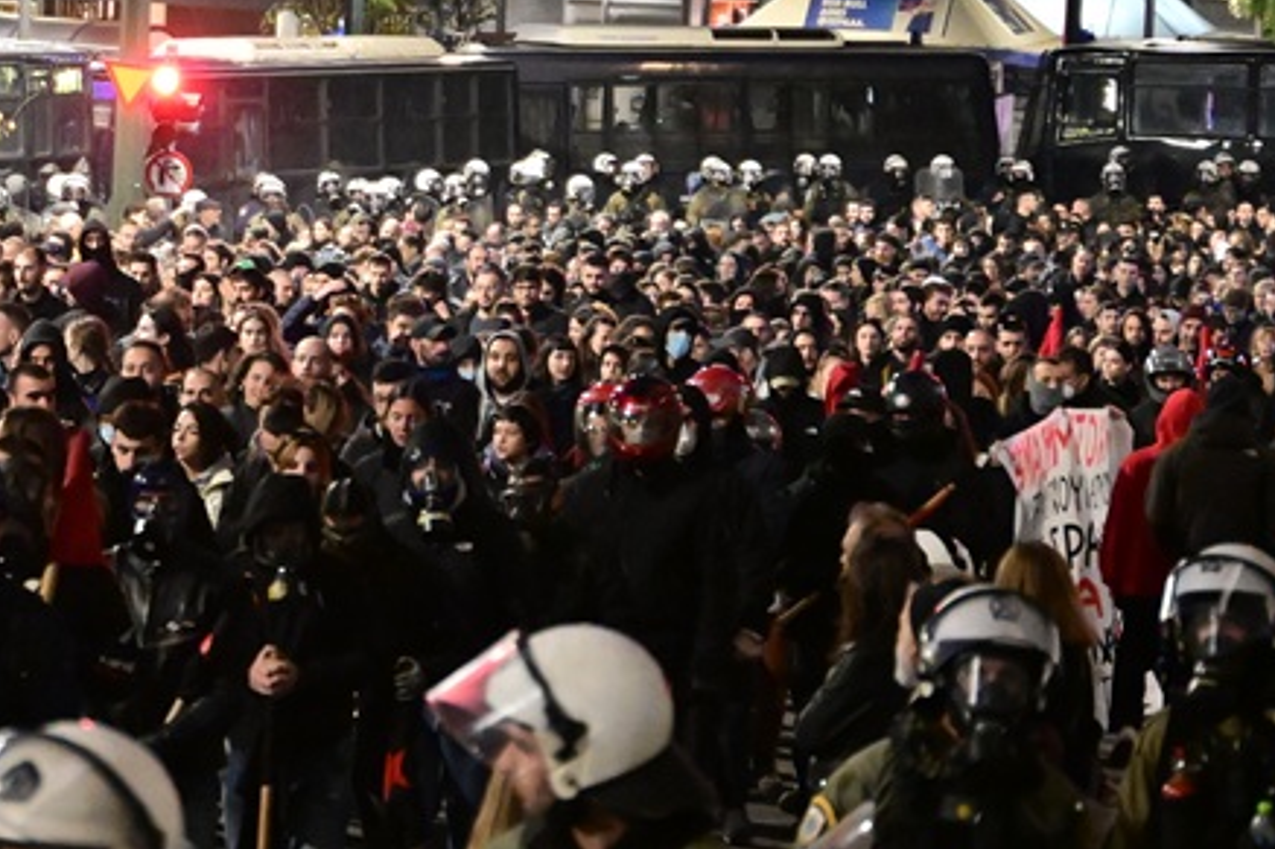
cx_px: 201
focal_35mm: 194
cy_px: 149
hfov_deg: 10.6
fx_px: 6868
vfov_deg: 7.1
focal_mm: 61
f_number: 2.8
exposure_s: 1/125
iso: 10000
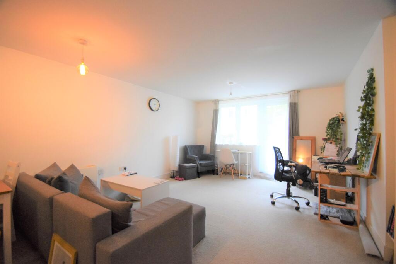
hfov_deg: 100.4
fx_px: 165
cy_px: 132
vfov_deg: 77.3
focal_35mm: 15
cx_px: 198
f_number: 3.5
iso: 3200
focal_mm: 10
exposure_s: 1/350
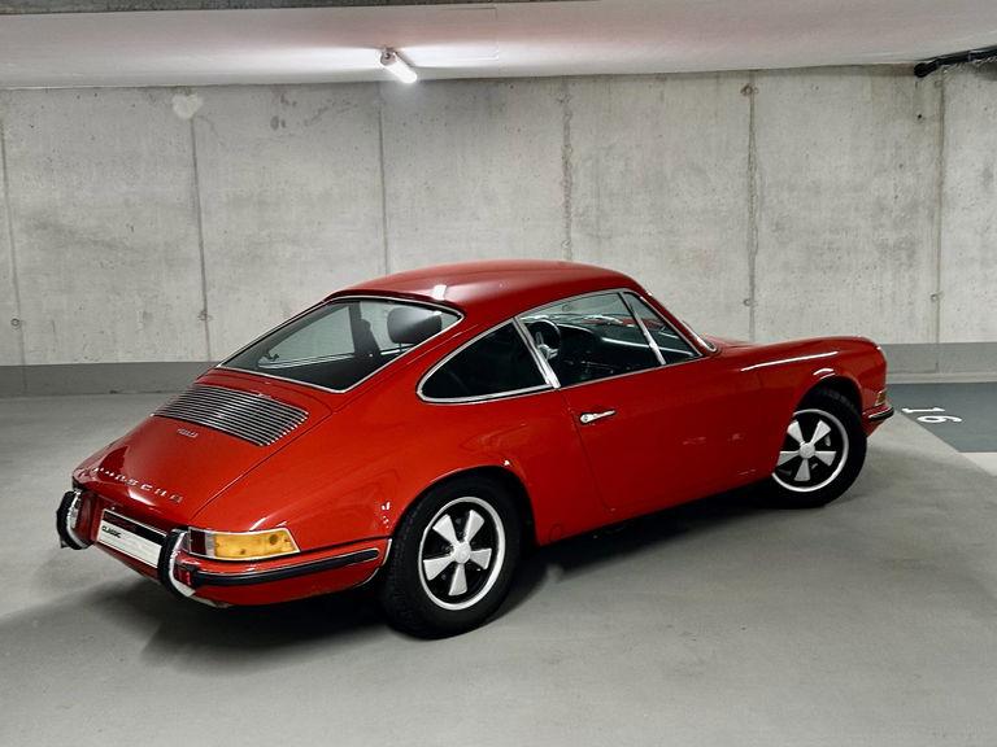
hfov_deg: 71.6
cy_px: 374
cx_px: 498
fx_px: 691
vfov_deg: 56.8
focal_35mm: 24
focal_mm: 6.86
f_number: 1.78
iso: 125
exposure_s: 1/50
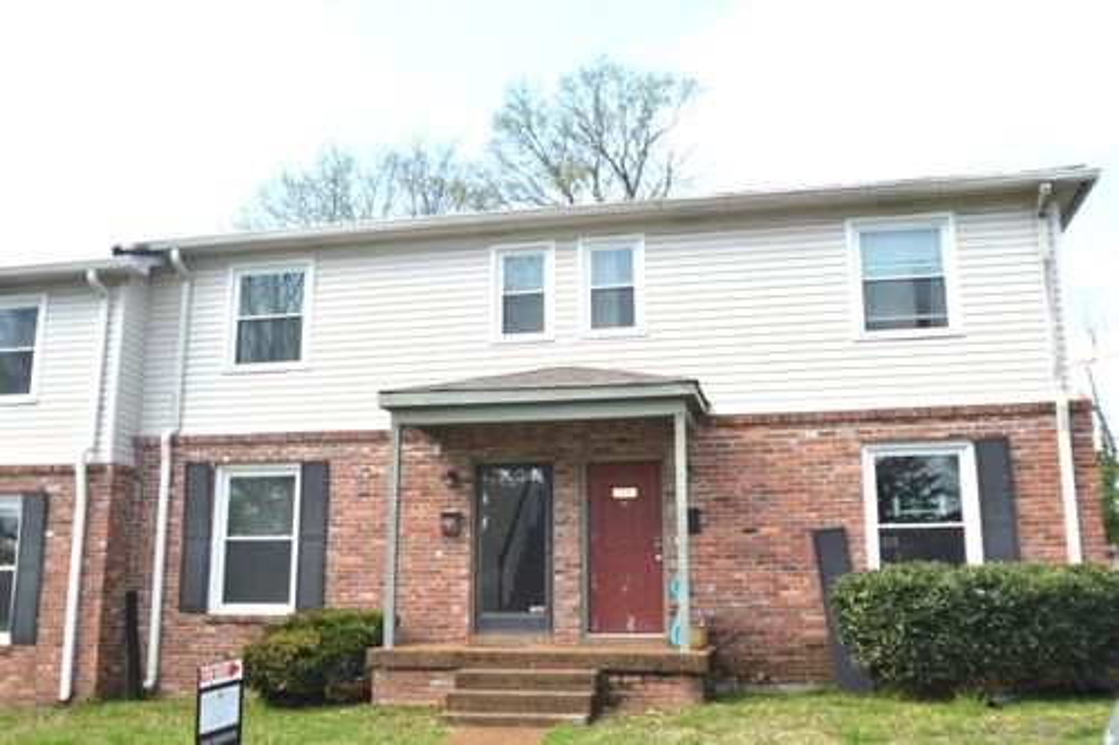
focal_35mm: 36
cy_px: 372
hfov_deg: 53.1
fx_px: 1119
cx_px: 560
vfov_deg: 36.8
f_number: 5.6
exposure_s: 1/200
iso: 100
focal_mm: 24
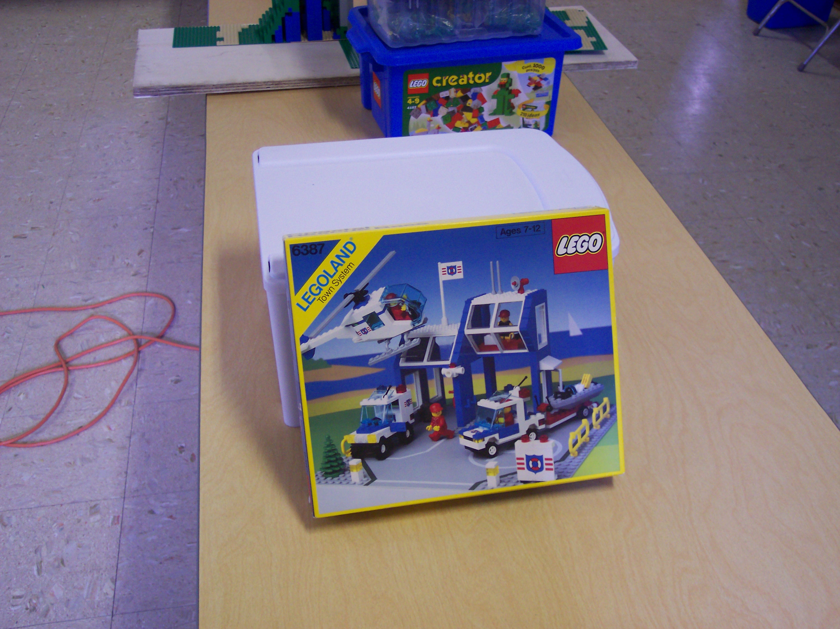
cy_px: 314
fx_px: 922
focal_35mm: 38
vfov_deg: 37.7
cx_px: 420
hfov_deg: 49.0
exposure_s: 1/20
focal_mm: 8
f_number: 2.8
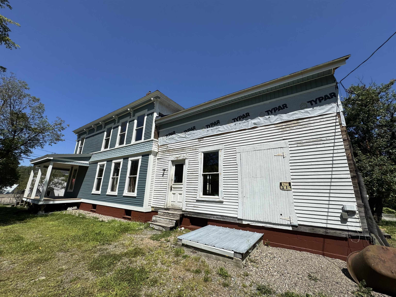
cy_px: 148
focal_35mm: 14
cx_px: 198
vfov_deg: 85.7
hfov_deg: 102.1
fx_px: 160
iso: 50
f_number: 2.2
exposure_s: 1/3390
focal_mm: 2.22
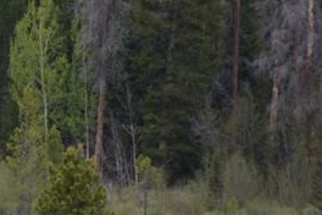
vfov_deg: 0.9
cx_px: -327
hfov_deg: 1.4
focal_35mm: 1452
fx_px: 12986
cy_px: 177
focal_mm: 300
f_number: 5.6
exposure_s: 1/640
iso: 320
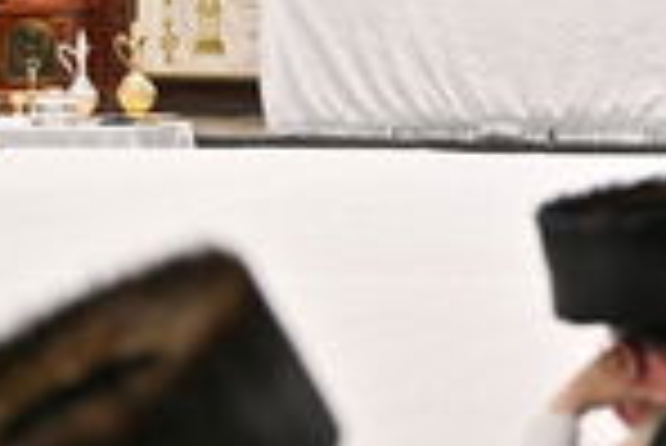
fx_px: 3500
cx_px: 630
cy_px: -140
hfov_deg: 10.8
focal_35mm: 189
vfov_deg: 7.2
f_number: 2.8
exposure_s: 1/250
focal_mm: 70
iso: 200
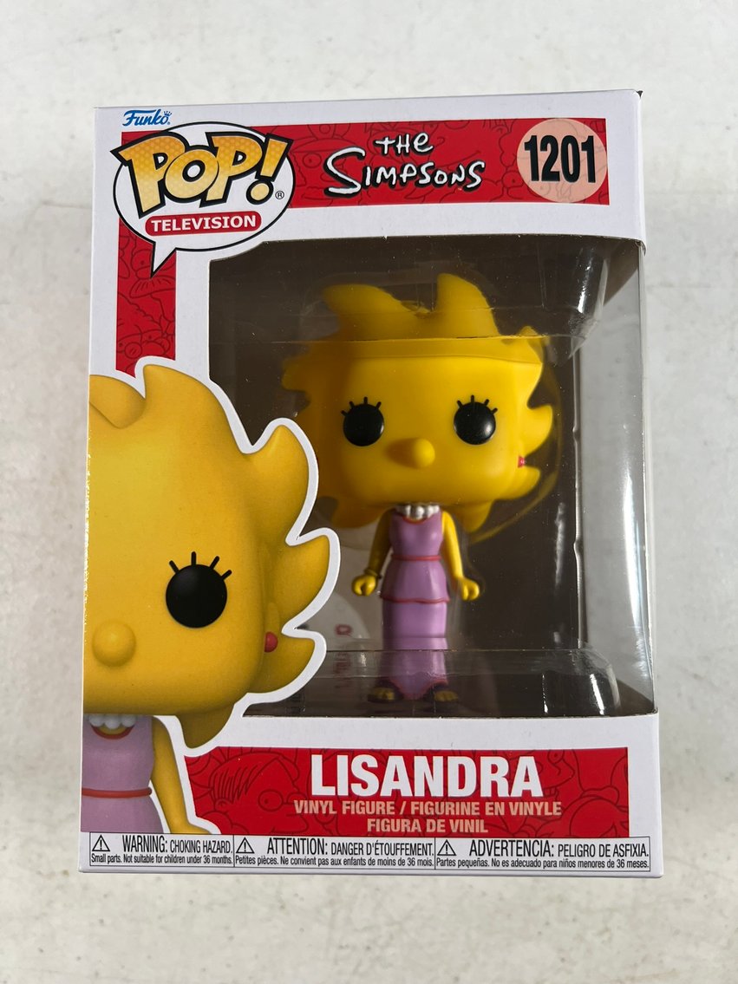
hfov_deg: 53.1
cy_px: 492
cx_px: 369
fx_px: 739
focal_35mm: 26
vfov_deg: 67.3
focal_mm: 5.7
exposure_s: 1/120
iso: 125
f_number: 1.5
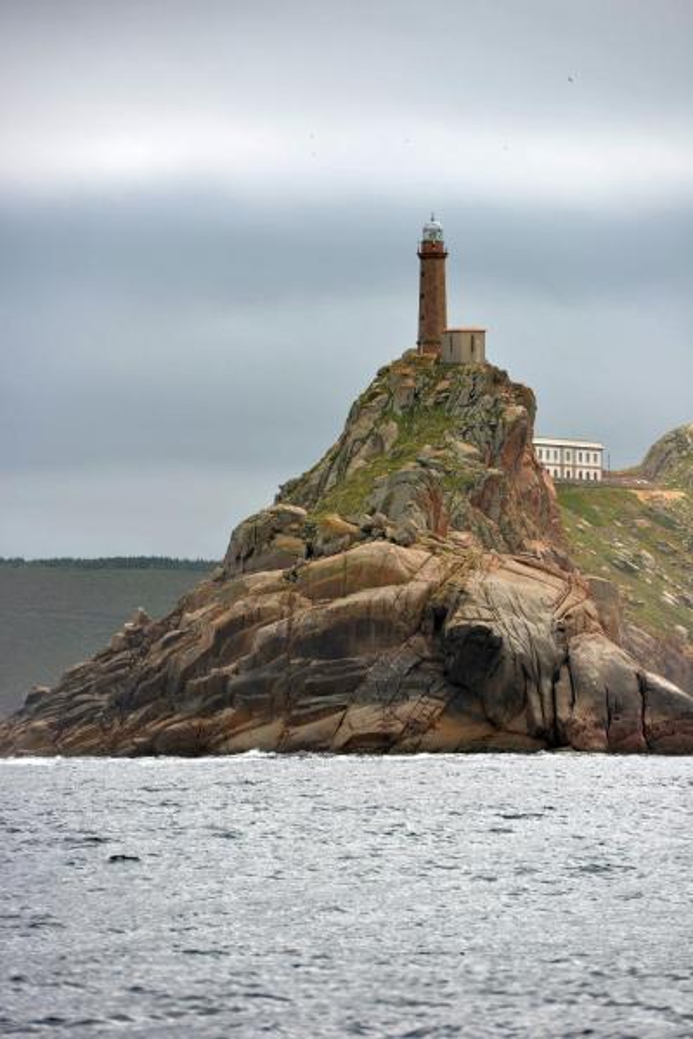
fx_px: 5775
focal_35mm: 200
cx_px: 346
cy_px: 520
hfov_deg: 6.9
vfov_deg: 10.3
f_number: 5.6
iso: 160
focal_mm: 200
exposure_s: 1/800
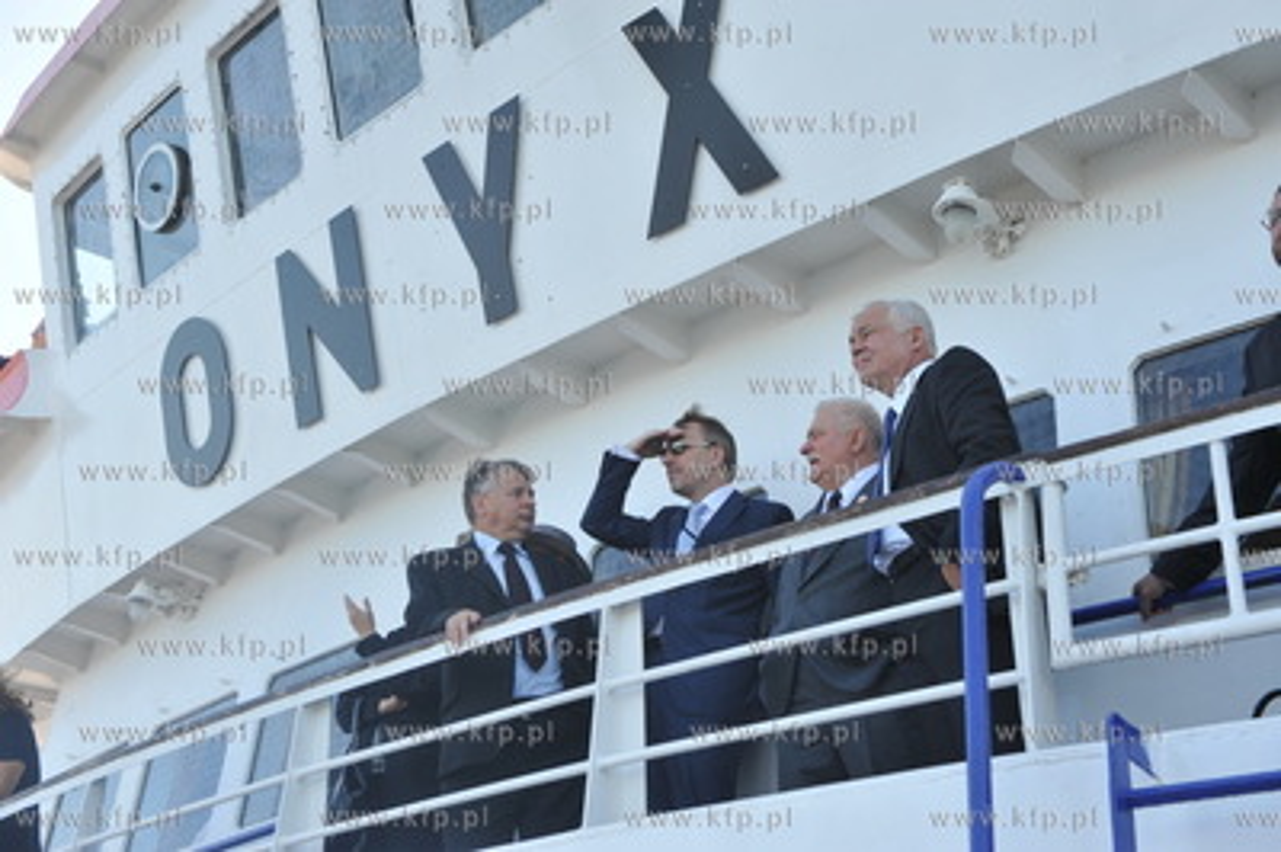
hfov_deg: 41.1
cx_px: 640
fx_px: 1707
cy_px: 426
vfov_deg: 28.0
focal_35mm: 48
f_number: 8
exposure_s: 1/250
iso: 400
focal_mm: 48
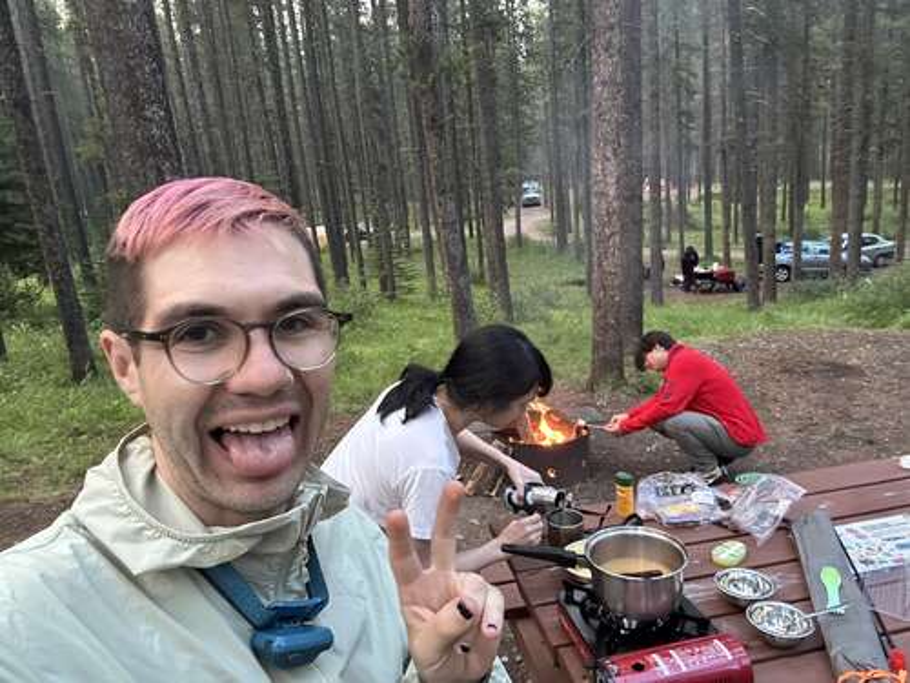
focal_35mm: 23
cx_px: 455
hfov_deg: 73.9
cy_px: 342
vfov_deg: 58.9
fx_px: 605
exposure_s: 1/39
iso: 400
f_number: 1.9
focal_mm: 2.69
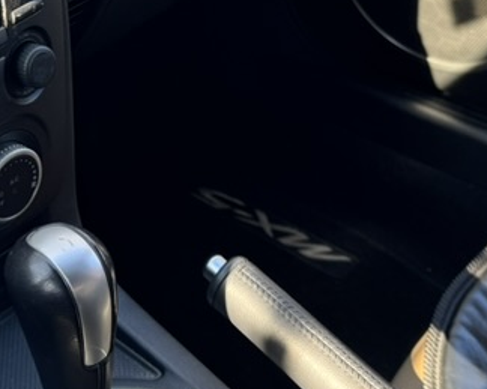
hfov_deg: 25.3
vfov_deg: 19.9
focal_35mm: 74
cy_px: -21
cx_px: 95
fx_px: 1066
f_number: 1.78
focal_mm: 6.76
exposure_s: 1/121
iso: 100
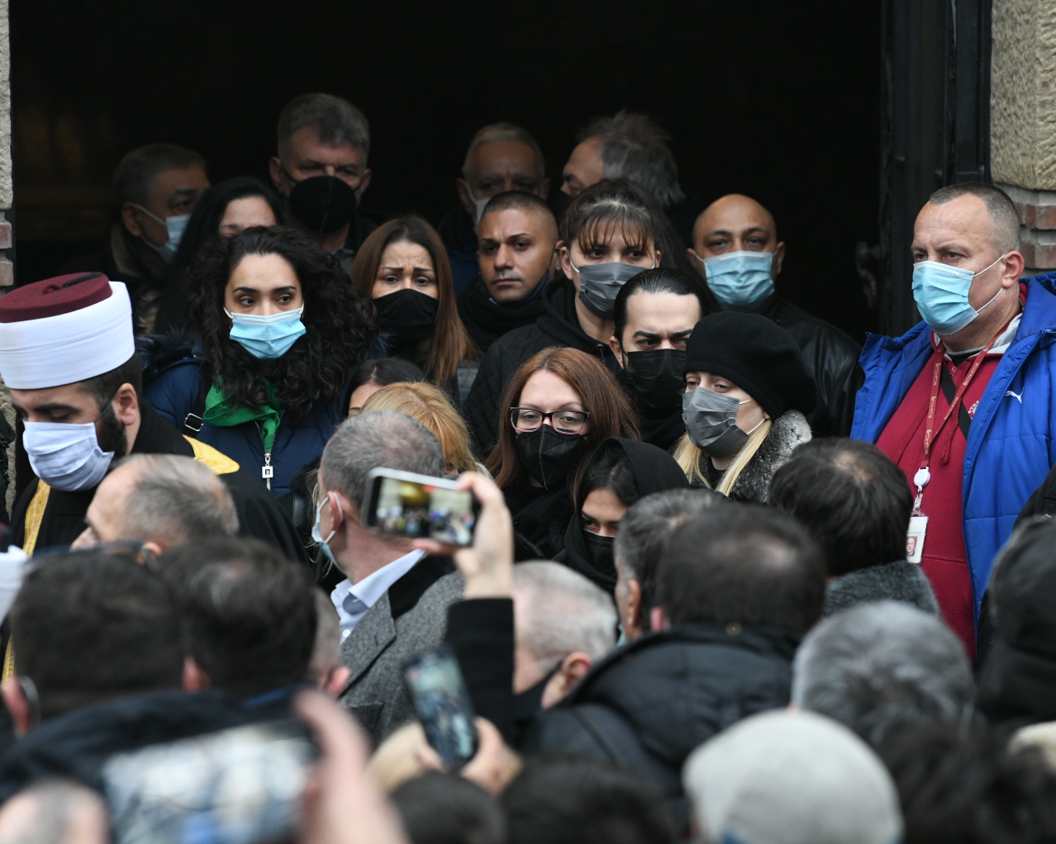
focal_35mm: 238
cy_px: 408
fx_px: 7437
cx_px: 621
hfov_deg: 8.1
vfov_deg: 6.5
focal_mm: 200
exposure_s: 1/200
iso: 2000
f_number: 5.6
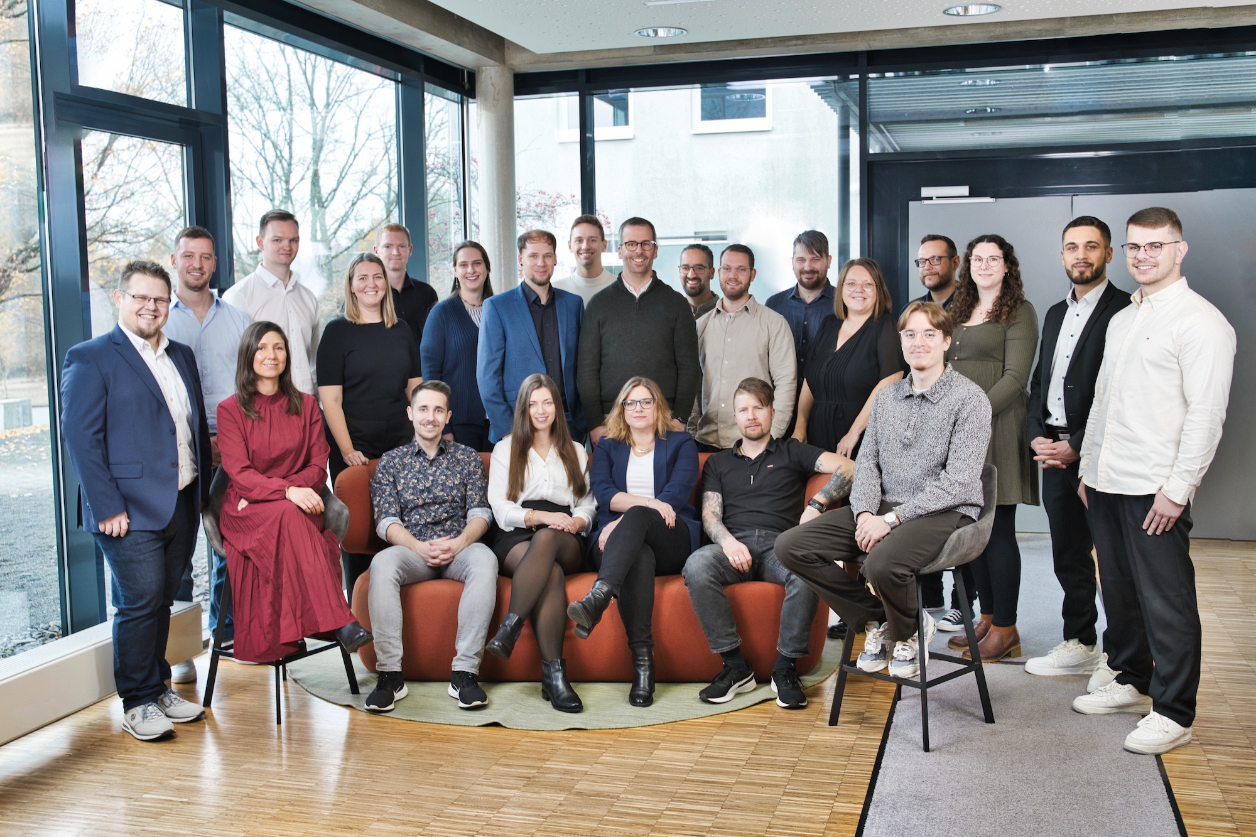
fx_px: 1291
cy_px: 418
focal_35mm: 37
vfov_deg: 35.9
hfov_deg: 51.9
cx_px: 628
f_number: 4.5
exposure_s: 1/100
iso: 640
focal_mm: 37
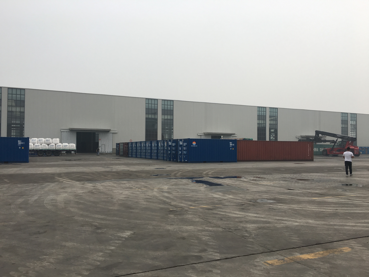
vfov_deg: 48.2
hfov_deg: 61.7
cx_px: 184
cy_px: 138
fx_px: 309
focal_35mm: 29
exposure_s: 1/1399
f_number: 2.2
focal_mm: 4.15
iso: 25
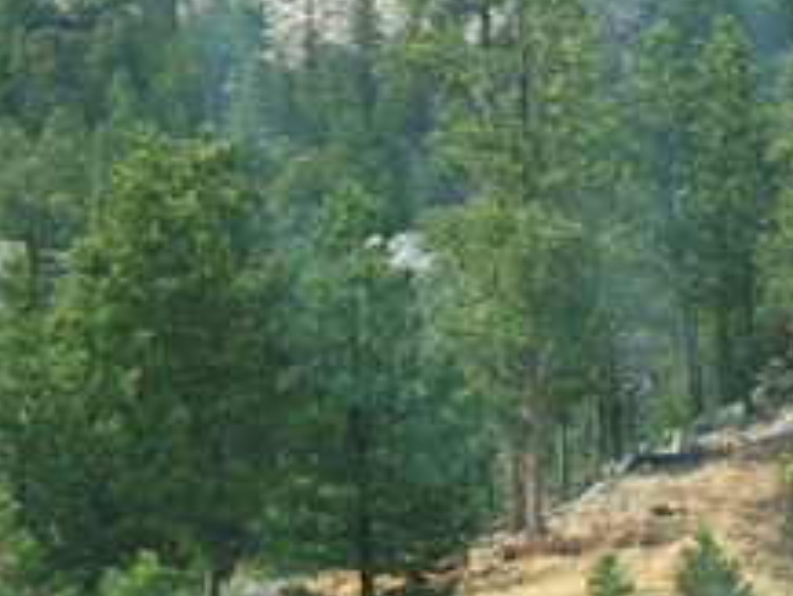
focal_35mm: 283
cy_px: 73
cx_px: 289
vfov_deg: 5.3
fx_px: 6487
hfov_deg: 7.0
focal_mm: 17.1
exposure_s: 1/100
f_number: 5.1
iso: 64
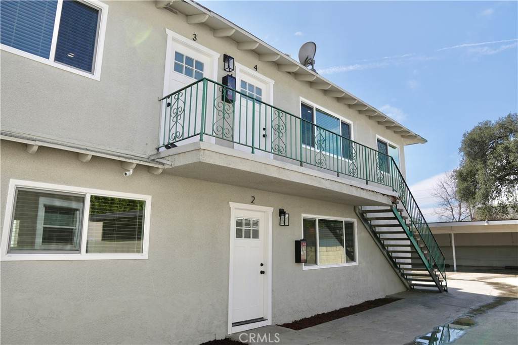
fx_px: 345
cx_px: 259
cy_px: 172
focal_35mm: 24
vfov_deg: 53.1
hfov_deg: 73.7
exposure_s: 1/640
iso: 100
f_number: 4.5
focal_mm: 16
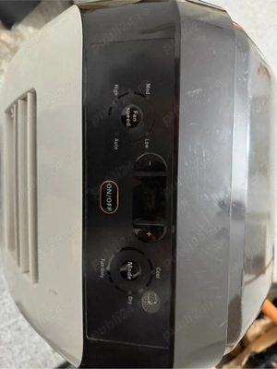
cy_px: 184
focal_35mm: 24
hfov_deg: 56.8
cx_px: 138
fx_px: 256
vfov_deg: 71.6
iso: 800
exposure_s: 1/25
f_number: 1.78
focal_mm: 6.76
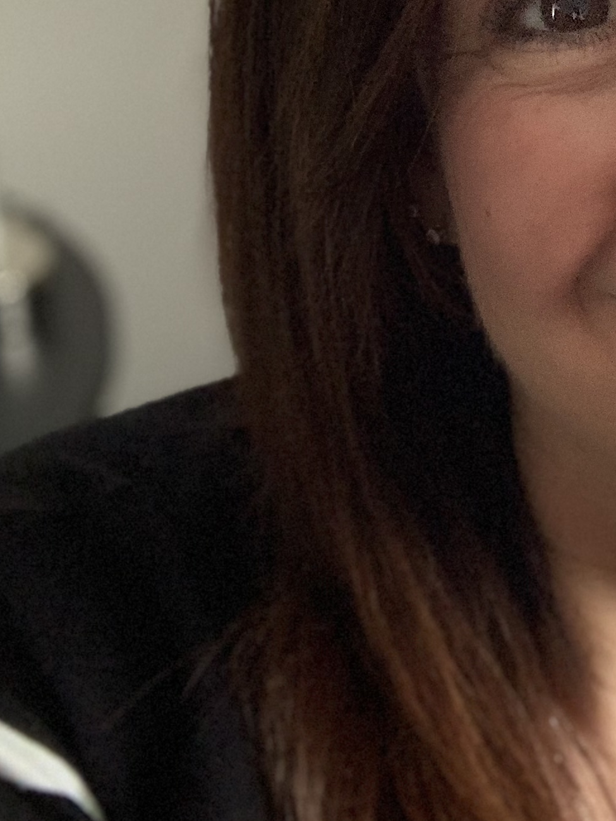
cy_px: 197
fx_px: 1803
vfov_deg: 25.3
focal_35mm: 76
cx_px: 576
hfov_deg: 19.0
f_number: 2.2
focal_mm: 2.87
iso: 250
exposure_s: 1/53
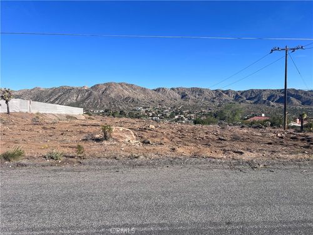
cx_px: 156
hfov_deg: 67.3
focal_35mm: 26
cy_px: 118
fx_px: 235
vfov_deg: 53.1
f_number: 1.5
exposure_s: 1/4630
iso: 50
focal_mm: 5.7
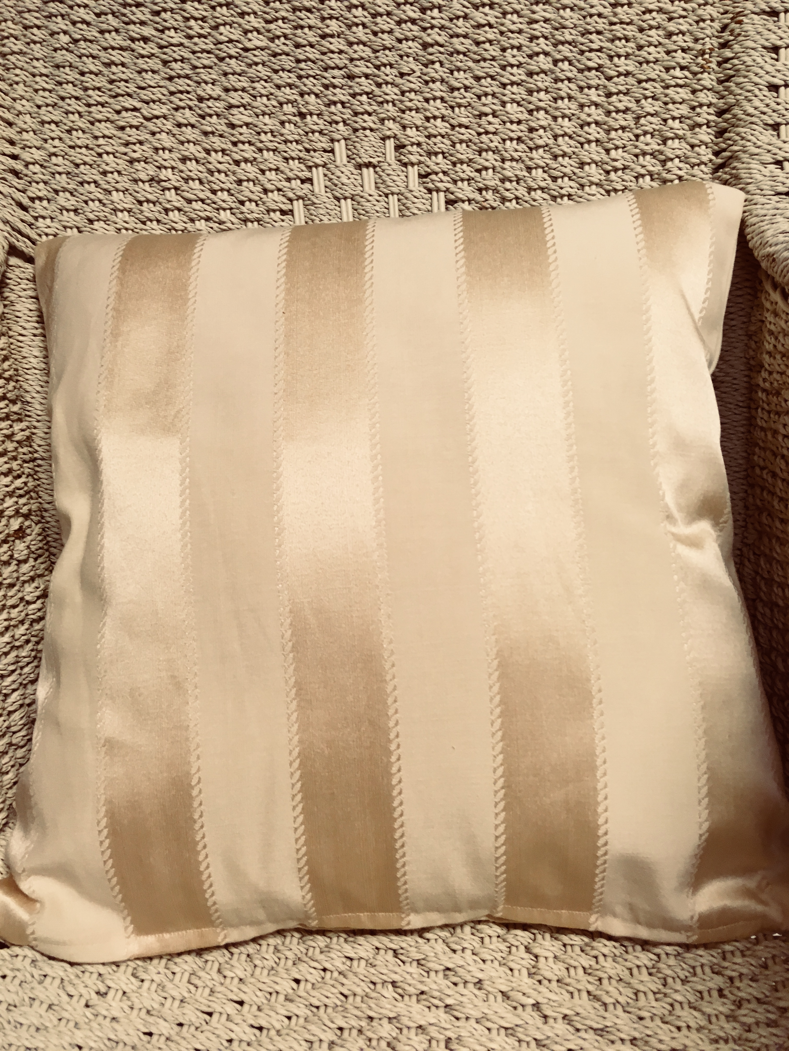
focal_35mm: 29
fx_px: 881
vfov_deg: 61.7
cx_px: 394
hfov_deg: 48.2
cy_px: 526
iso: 100
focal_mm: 4.15
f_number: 2.2
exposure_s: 1/33
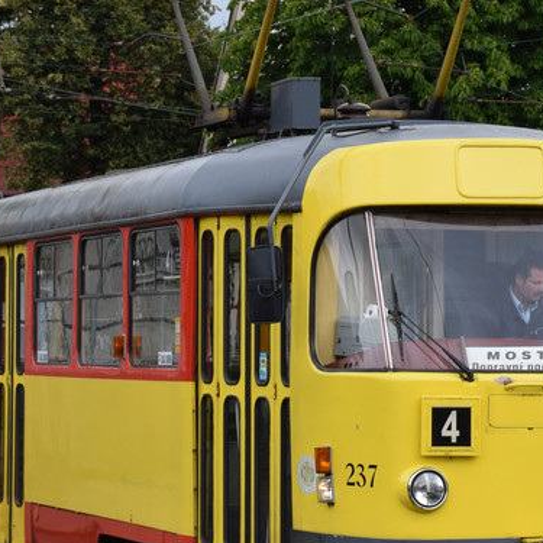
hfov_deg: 8.9
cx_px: 271
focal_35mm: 196
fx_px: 3478
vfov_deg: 8.9
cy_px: 184
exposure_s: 1/320
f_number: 9
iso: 200
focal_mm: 48
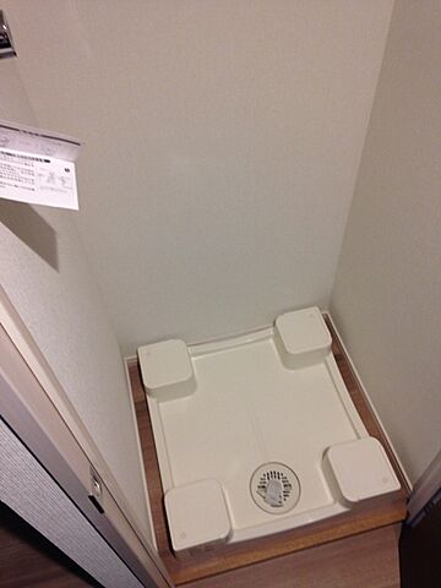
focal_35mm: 33
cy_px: 294
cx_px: 220
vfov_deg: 55.4
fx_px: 561
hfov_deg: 42.9
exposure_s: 1/20
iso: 80
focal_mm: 4.12
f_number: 2.4
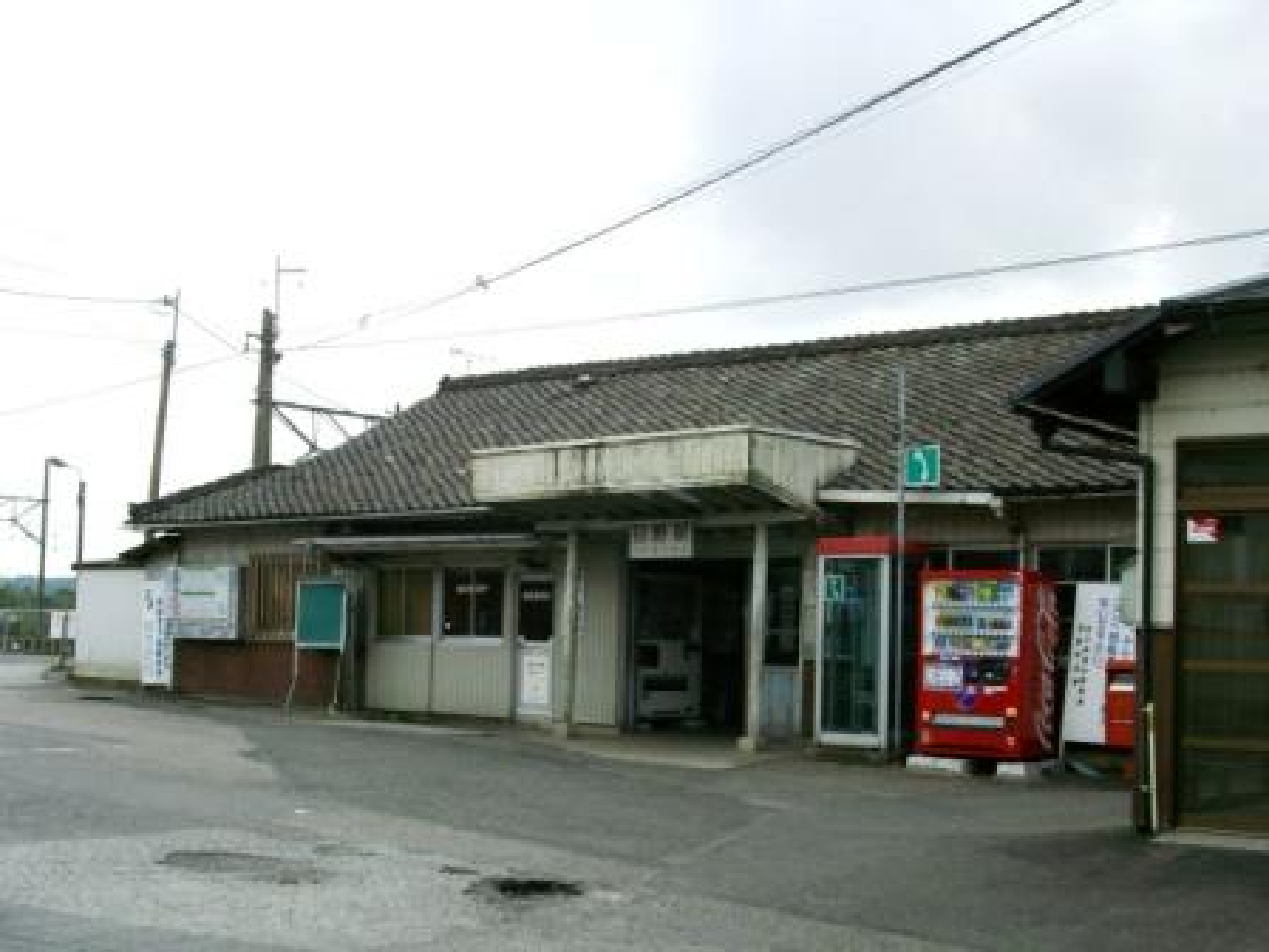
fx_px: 1650
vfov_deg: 32.2
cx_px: 634
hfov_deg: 42.1
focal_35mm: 45
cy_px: 476
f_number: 5.4
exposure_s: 1/500
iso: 80
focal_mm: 7.4
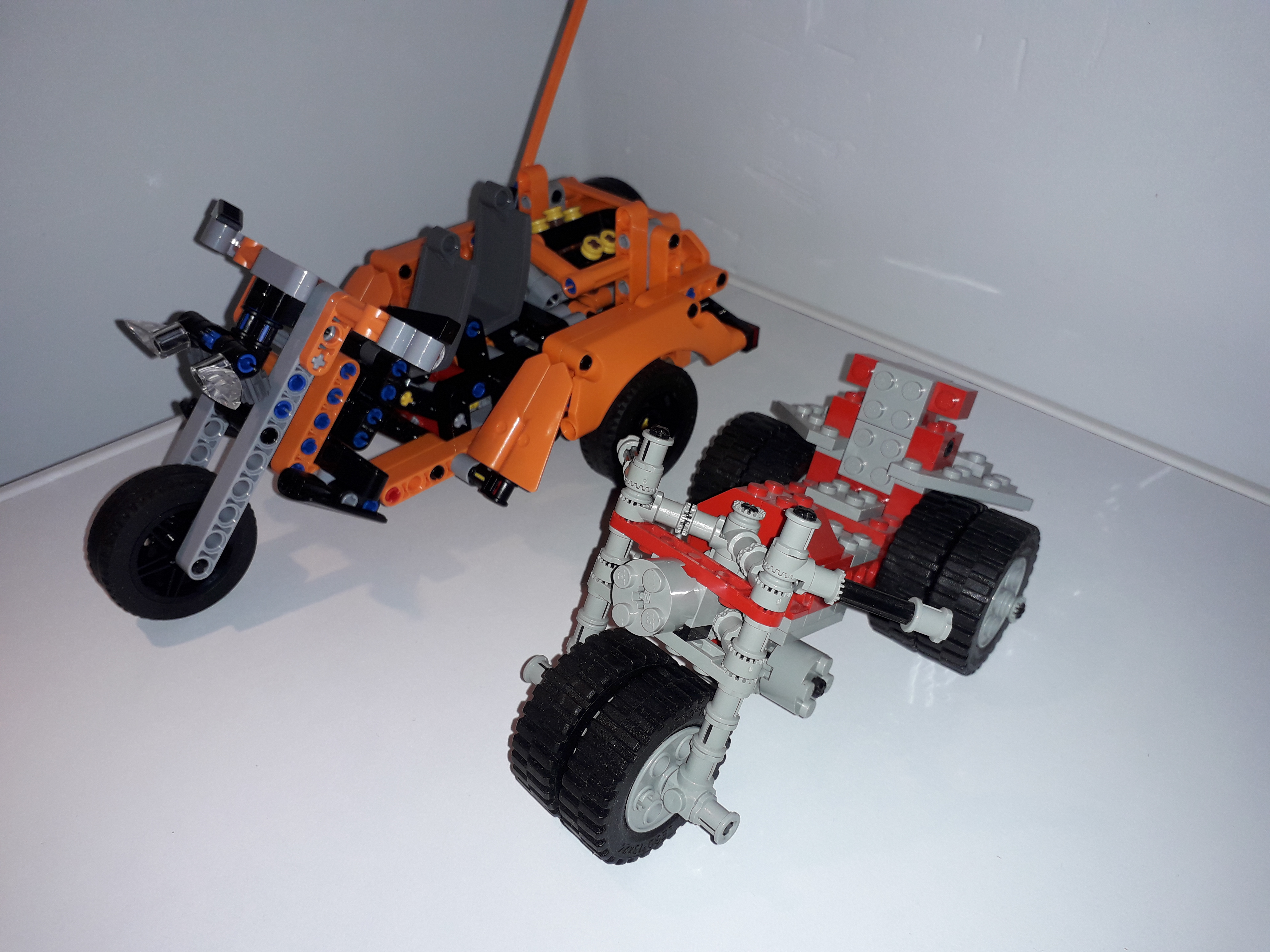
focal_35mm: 27
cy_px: 476
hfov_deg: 65.3
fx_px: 991
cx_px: 635
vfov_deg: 51.4
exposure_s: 1/125
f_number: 1.9
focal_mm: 3.6
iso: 40
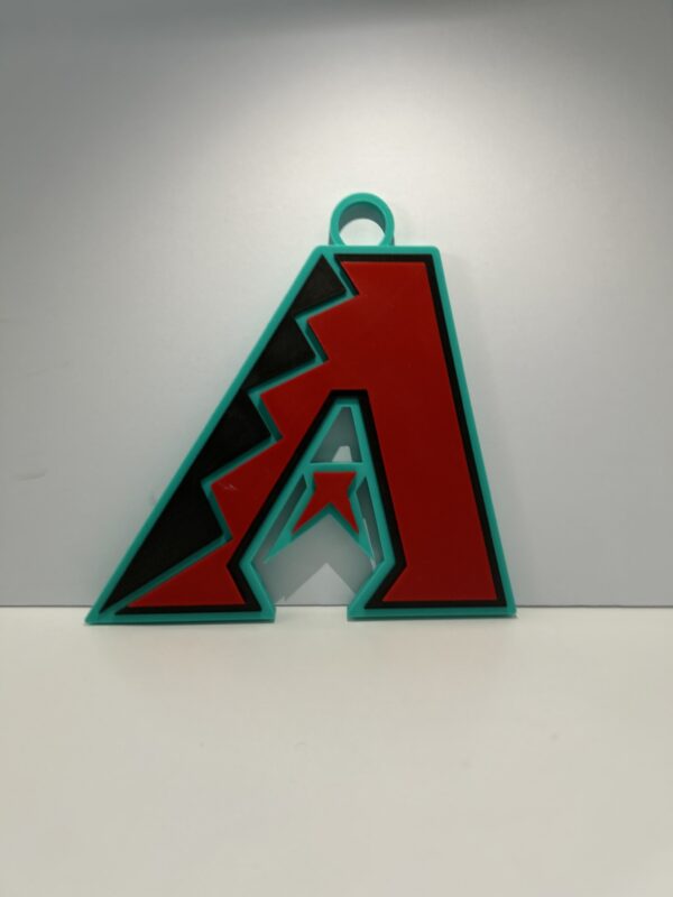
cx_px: 336
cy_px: 448
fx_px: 674
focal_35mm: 26
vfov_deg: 67.3
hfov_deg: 53.1
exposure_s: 1/99
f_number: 1.5
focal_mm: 5.7
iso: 125
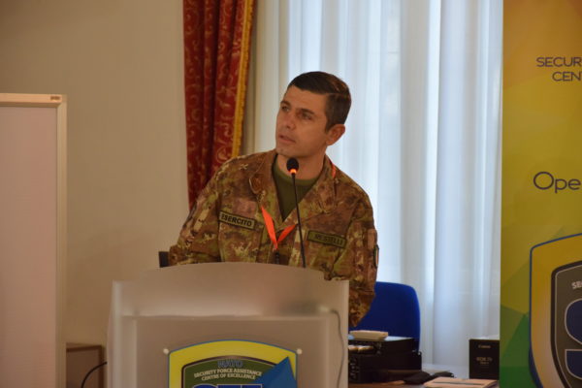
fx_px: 2546
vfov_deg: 8.7
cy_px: 194
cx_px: 291
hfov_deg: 13.0
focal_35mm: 158
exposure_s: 1/60
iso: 1600
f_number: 5.6
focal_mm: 105
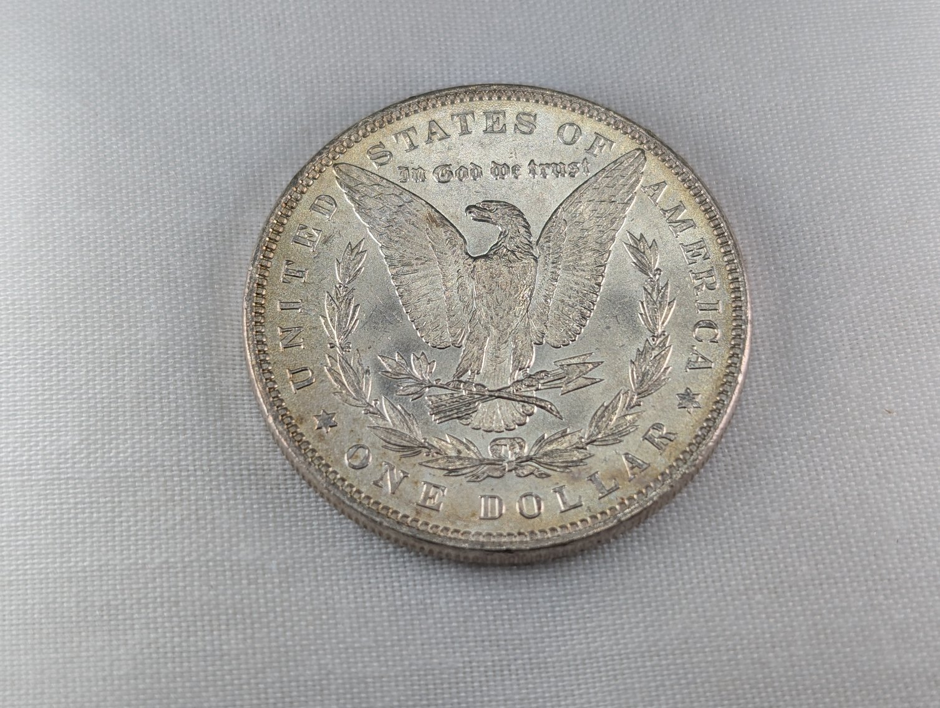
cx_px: 470
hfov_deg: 38.9
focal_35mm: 49
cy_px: 354
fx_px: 1333
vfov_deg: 29.8
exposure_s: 1/906
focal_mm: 6.9
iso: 24
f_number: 1.68
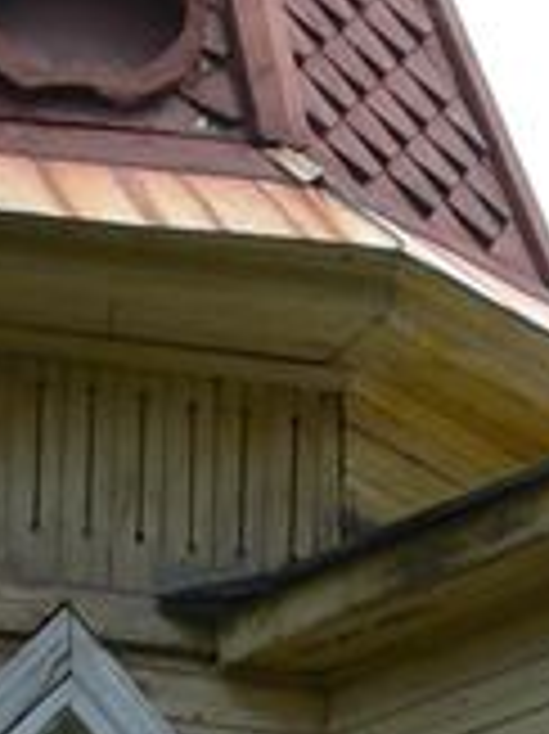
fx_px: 4997
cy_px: 1450
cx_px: 36
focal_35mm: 236
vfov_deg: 8.0
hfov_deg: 6.3
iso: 80
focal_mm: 6
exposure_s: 1/160
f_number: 4
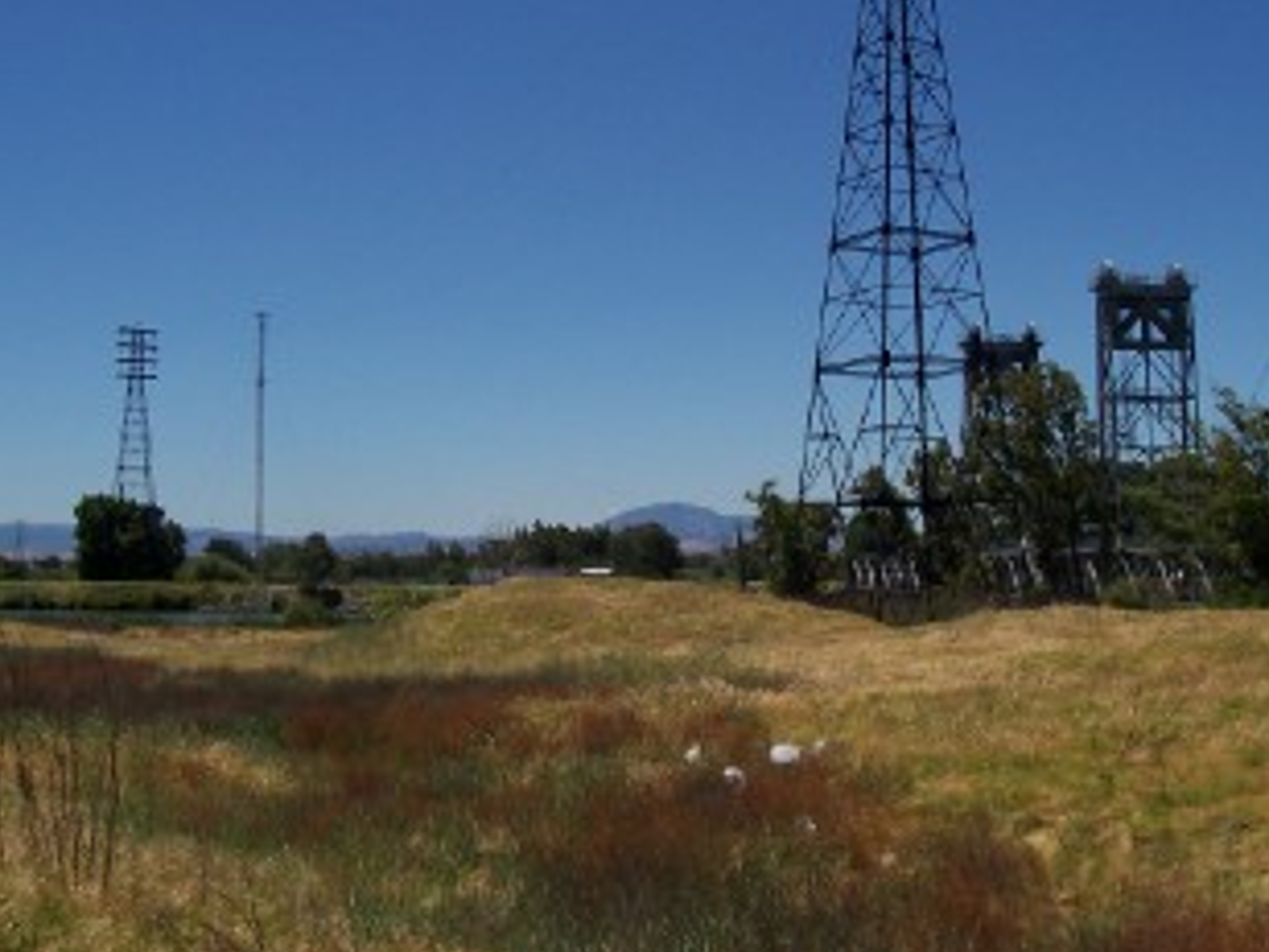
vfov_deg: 30.2
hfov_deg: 39.6
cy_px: 379
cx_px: 692
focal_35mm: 48
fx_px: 1760
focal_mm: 5.6
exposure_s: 1/1000
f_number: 5.6
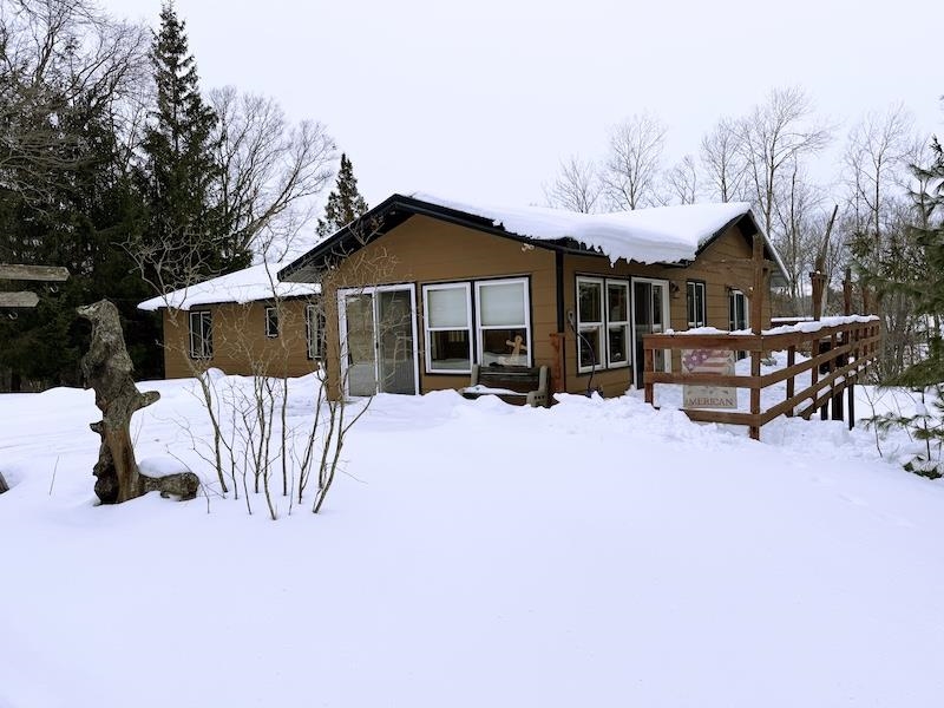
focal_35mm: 24
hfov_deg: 71.6
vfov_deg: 56.8
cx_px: 472
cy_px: 354
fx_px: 654
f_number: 1.78
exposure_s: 1/405
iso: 80
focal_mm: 6.76
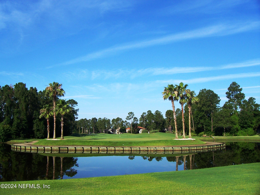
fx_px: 255
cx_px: 130
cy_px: 98
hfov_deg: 54.0
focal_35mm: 34
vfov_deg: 41.8
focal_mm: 5.6
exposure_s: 1/500
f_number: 5.6
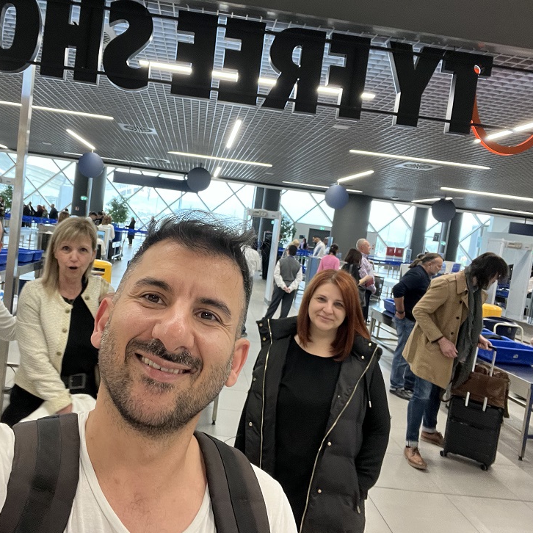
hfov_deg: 57.0
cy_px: 264
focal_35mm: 28
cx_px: 222
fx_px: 488
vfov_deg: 57.3
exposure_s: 1/60
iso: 200
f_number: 2.2
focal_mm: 2.71
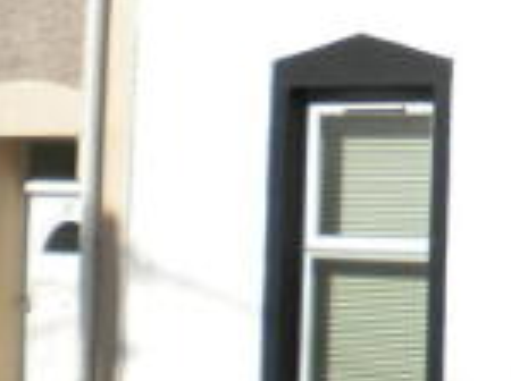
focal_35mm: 136
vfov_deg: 10.7
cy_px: -60
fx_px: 2004
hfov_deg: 13.7
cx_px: 741
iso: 80
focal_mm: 6.3
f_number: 4.6
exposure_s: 1/1000
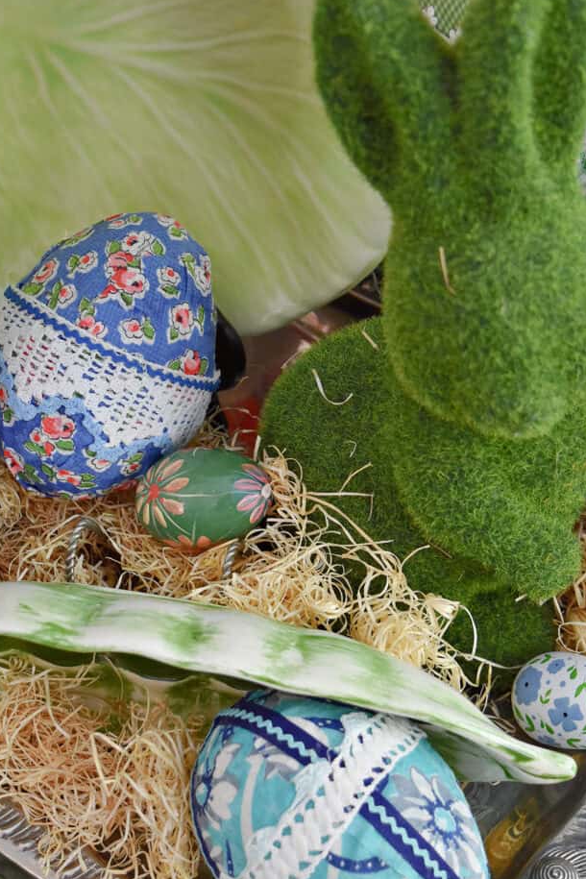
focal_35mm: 76
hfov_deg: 18.0
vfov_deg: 26.8
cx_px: 270
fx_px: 1845
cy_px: 482
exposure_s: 1/60
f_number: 5
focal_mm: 45
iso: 1000
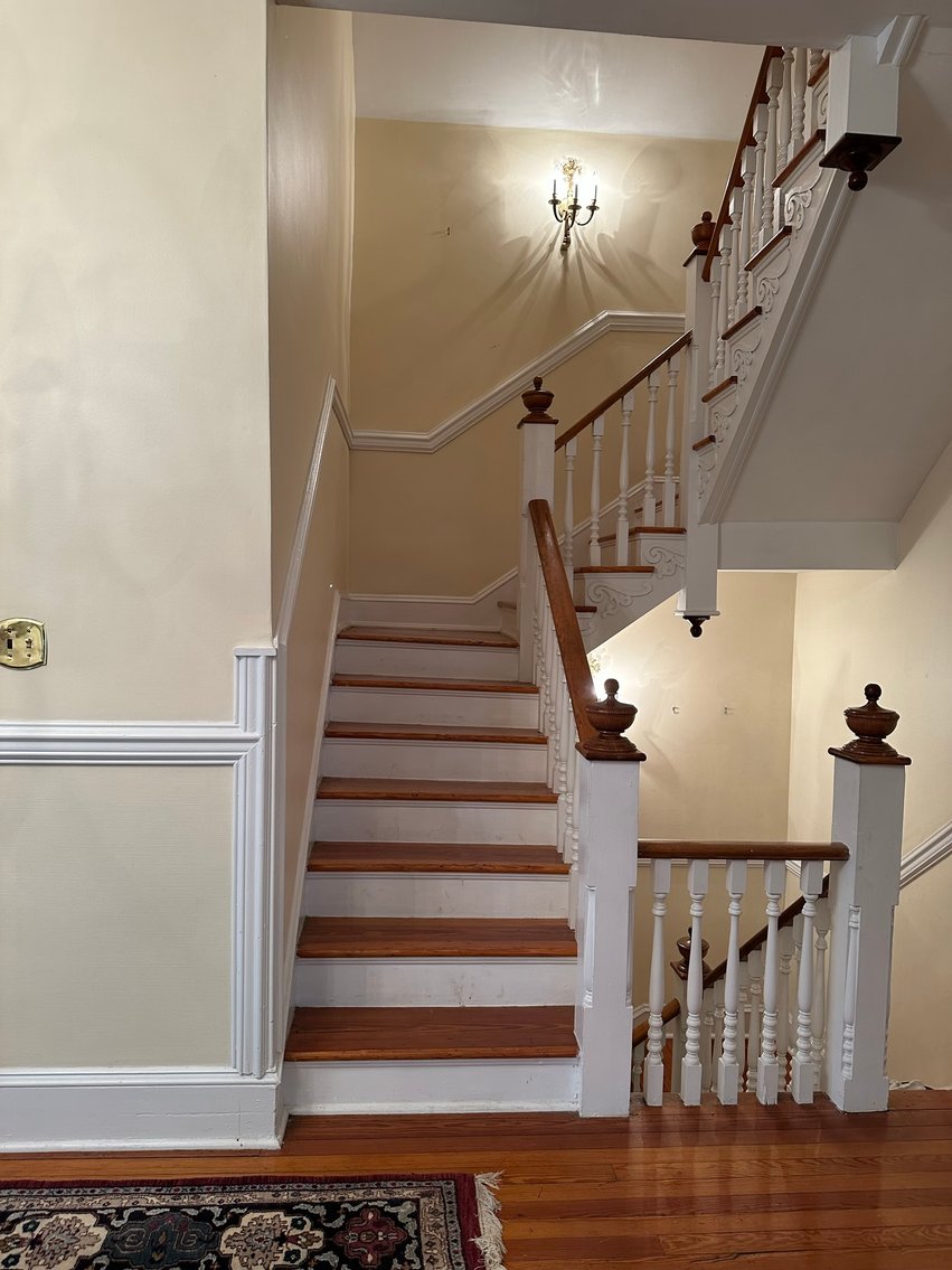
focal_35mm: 24
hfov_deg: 56.8
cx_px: 476
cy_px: 635
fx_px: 880
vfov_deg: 71.6
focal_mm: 6.86
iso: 200
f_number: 1.78
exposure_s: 1/120
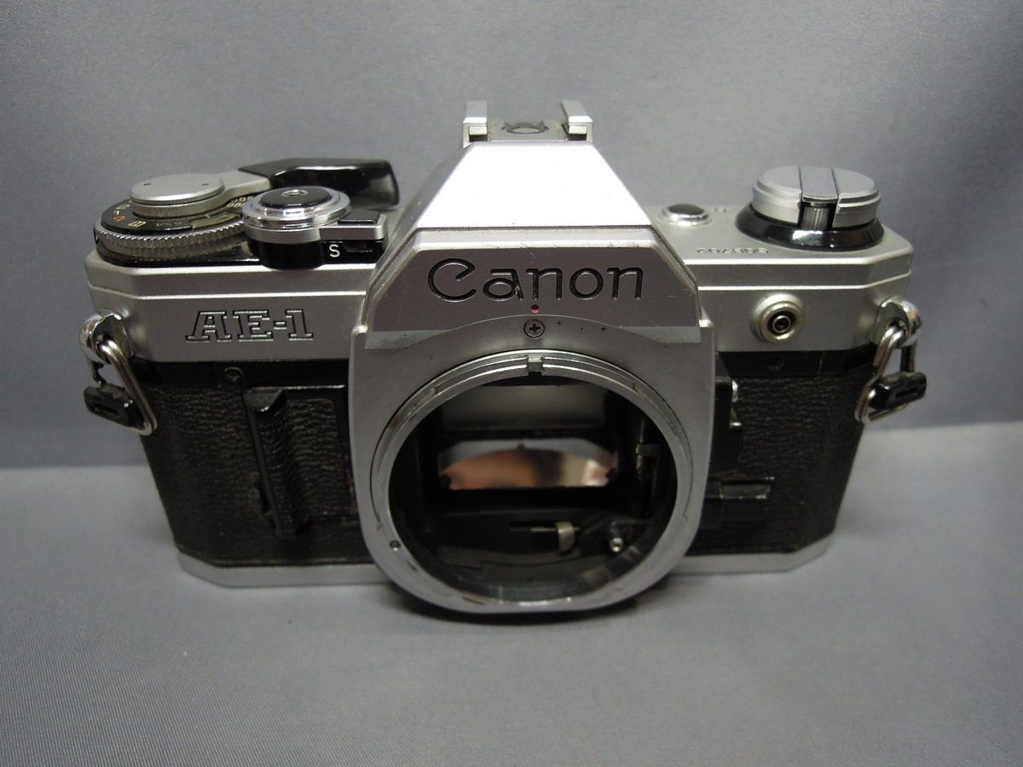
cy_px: 384
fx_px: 709
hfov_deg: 71.6
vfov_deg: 56.8
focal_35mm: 24
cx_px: 512
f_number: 2.2
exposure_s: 1/60
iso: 160
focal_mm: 4.3
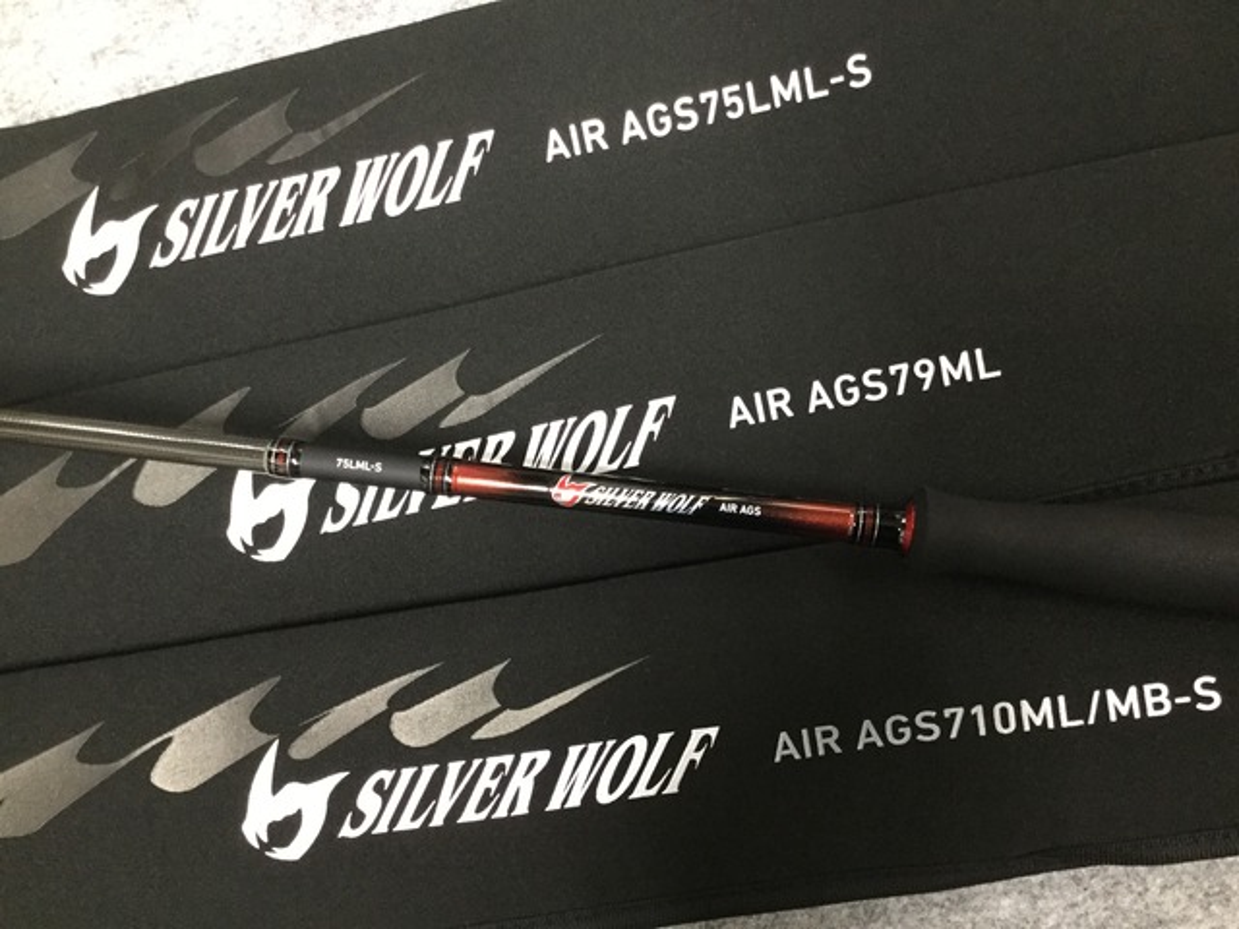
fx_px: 1110
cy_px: 464
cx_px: 620
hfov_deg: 58.4
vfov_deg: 45.4
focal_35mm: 31
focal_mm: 3.3
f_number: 2.4
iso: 200
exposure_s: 1/15
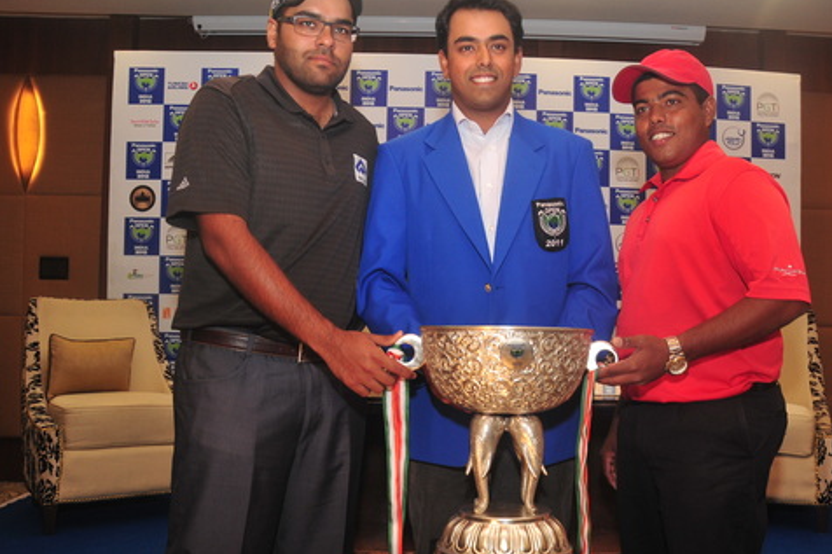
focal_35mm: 34
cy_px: 294
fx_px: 785
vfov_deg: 38.8
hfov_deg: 55.4
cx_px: 496
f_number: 5
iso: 400
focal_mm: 18
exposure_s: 1/30
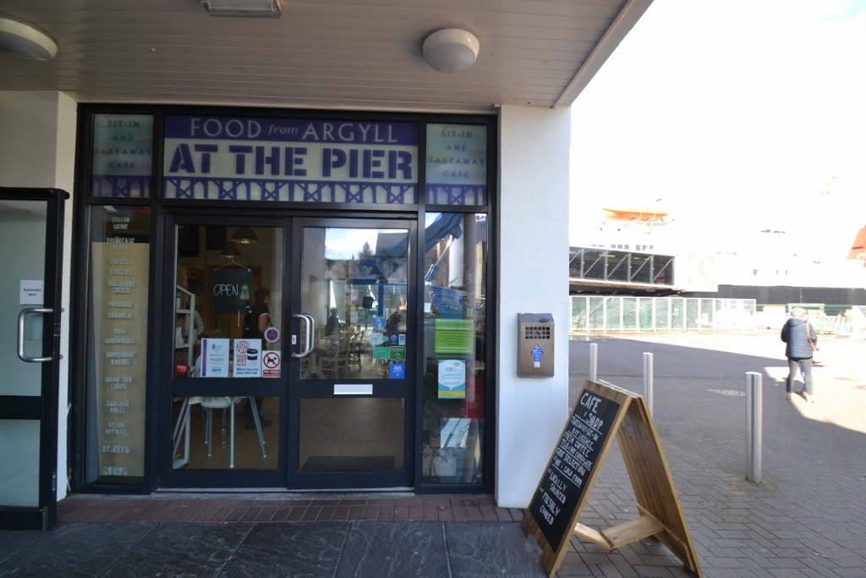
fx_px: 361
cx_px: 433
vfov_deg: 77.3
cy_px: 289
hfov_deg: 100.4
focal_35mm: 15
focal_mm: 10
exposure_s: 1/125
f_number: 5.6
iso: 220
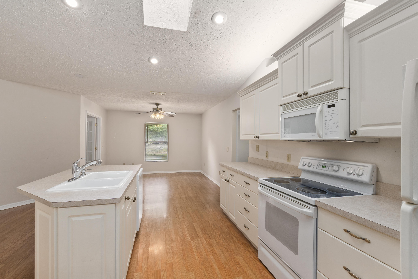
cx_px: 209
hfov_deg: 100.4
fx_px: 174
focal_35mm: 15
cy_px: 140
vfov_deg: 77.3
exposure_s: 1/4
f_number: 8
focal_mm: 10
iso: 400
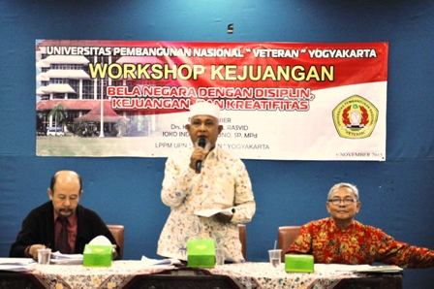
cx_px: 217
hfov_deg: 15.2
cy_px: 144
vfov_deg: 10.1
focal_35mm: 135
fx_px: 1626
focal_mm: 90
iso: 1600
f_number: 5.6
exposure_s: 1/80
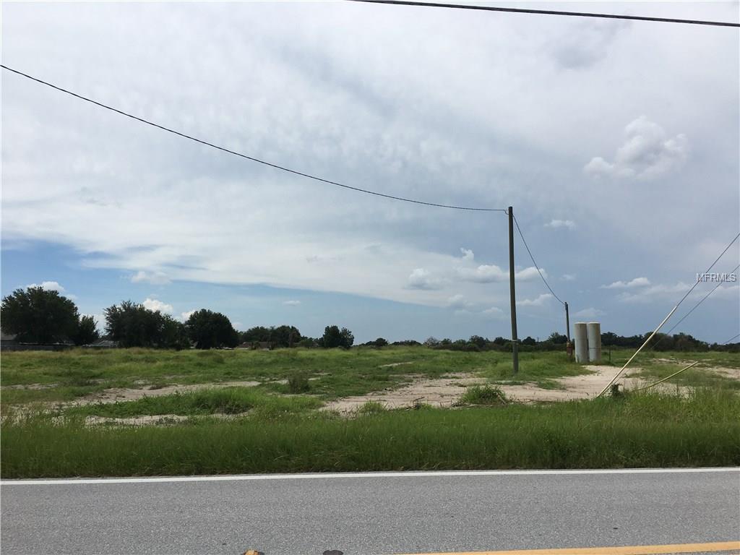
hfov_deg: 61.7
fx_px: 620
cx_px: 370
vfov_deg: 48.2
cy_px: 278
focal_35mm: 29
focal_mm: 4.15
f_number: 2.2
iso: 25
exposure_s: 1/3205
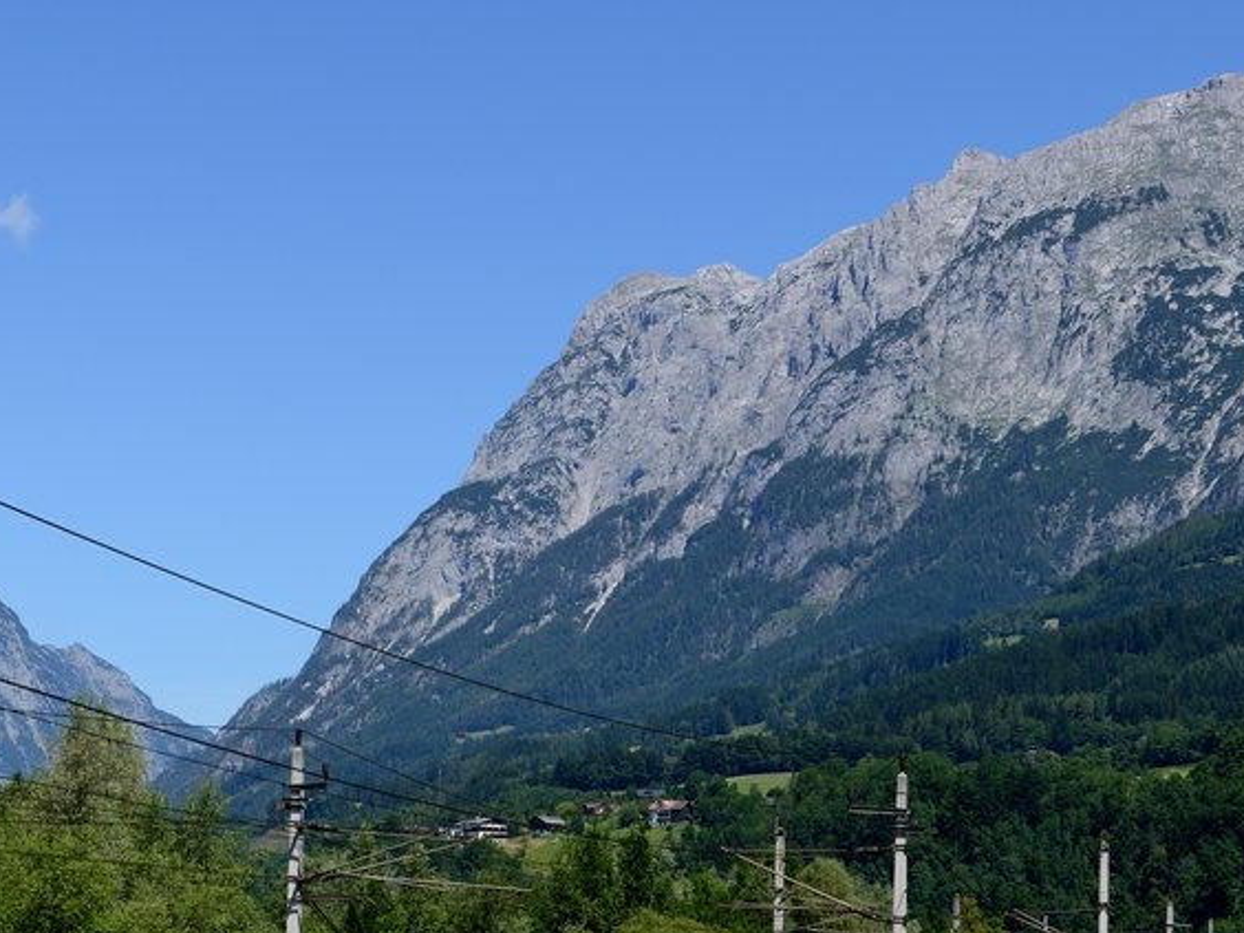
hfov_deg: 21.2
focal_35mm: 92
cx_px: 362
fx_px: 3306
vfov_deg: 16.0
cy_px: 723
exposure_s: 1/1600
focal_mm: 45
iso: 200
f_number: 6.3
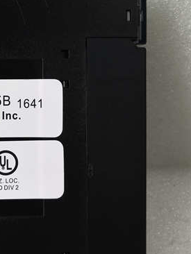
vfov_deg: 32.4
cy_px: 85
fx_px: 434
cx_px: 21
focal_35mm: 59
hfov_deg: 24.2
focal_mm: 3.95
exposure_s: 1/50
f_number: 1.8
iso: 50
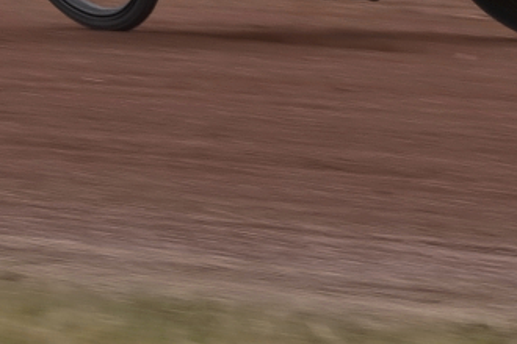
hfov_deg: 2.5
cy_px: -210
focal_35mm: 817
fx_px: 11732
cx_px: 298
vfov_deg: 1.7
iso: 320
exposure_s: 1/250
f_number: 10
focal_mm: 150
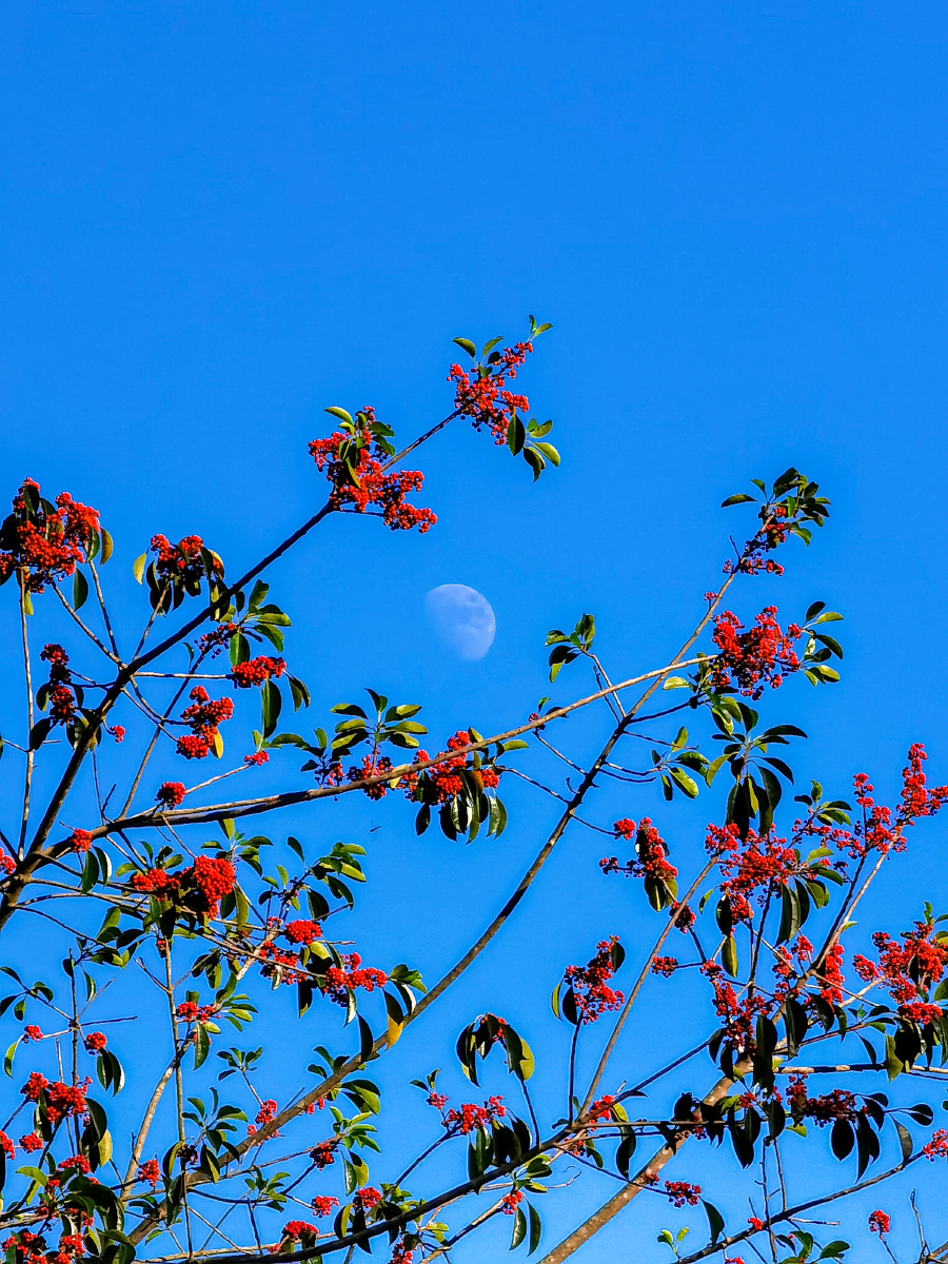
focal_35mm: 269
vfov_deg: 7.4
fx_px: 9823
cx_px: 474
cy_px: 632
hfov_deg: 5.5
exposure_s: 1/1250
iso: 50
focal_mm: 14.46
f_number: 3.4
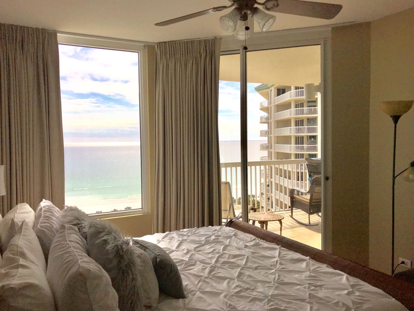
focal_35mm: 28
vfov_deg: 49.7
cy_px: 156
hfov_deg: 63.4
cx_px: 207
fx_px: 335
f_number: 1.8
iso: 20
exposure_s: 1/3195
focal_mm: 3.99
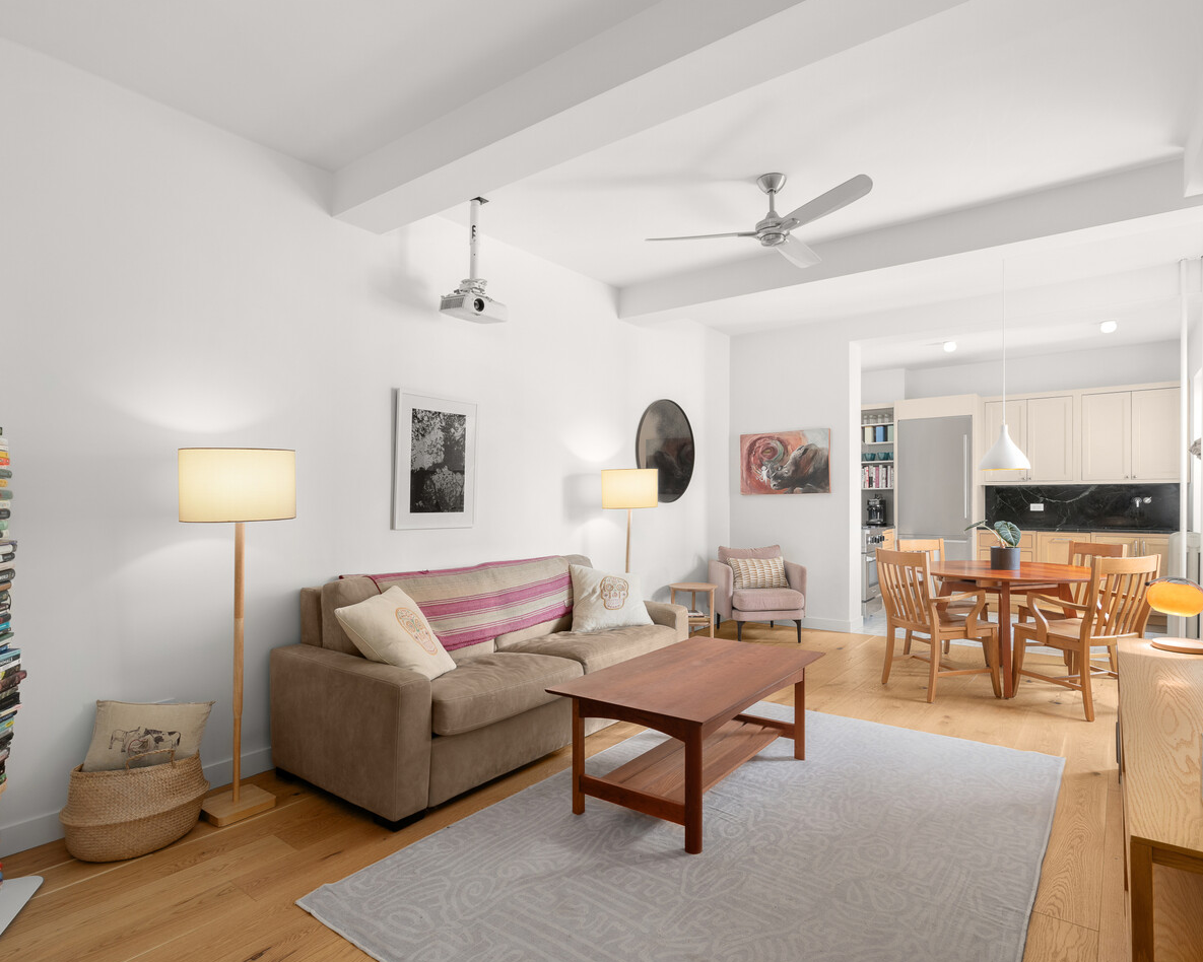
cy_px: 484
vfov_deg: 70.9
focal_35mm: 19
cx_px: 615
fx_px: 676
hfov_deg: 83.3
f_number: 11
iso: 400
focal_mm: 16
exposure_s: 5
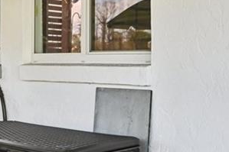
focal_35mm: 75
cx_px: 22
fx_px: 477
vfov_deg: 18.1
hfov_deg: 26.1
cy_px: 46
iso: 400
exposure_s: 1/100
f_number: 8
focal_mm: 14
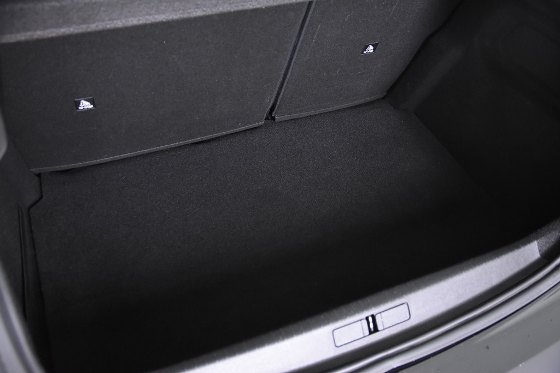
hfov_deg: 57.2
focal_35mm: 33
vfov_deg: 40.0
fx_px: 513
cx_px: 280
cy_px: 186
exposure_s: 1/30
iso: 2500
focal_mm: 22
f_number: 3
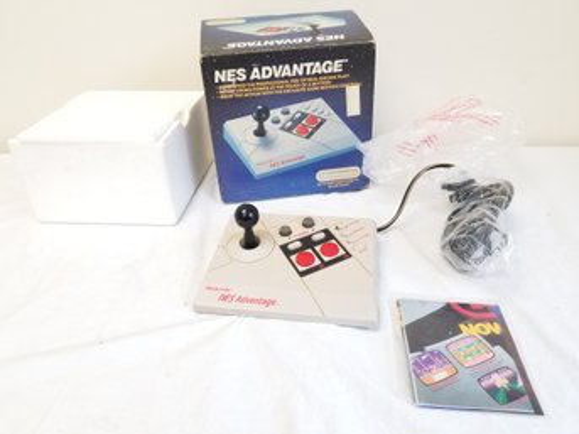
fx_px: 435
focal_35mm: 26
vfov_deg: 53.0
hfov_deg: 67.3
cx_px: 290
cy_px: 217
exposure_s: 1/60
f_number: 1.7
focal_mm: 4.25
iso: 125
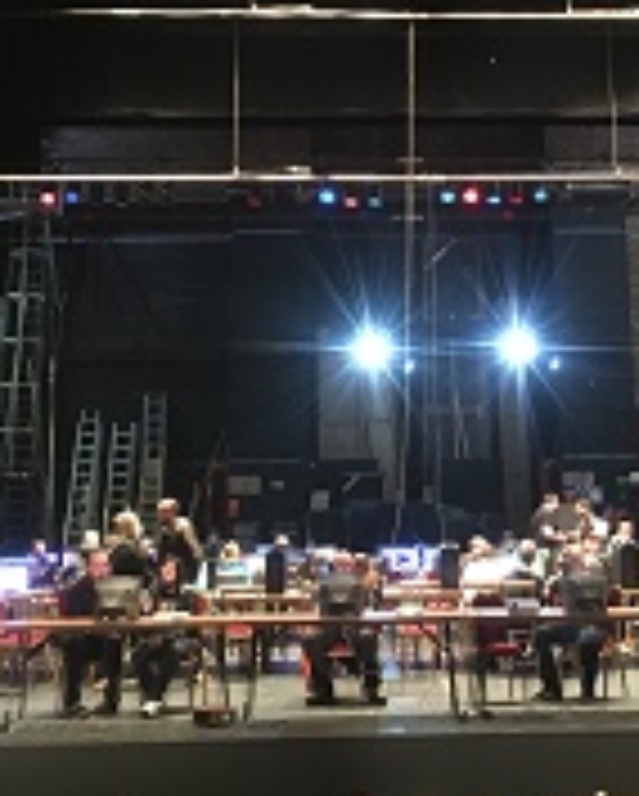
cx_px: 436
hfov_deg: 23.8
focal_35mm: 64
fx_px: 1510
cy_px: 130
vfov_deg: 28.7
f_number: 2.2
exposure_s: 1/17
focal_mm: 4.15
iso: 400
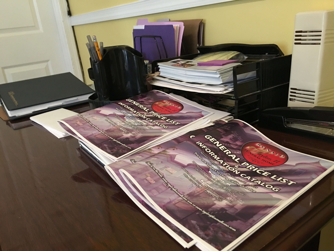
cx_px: 167
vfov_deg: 48.2
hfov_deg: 61.7
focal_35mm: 29
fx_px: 280
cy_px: 126
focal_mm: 4.15
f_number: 2.2
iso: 100
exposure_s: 1/4
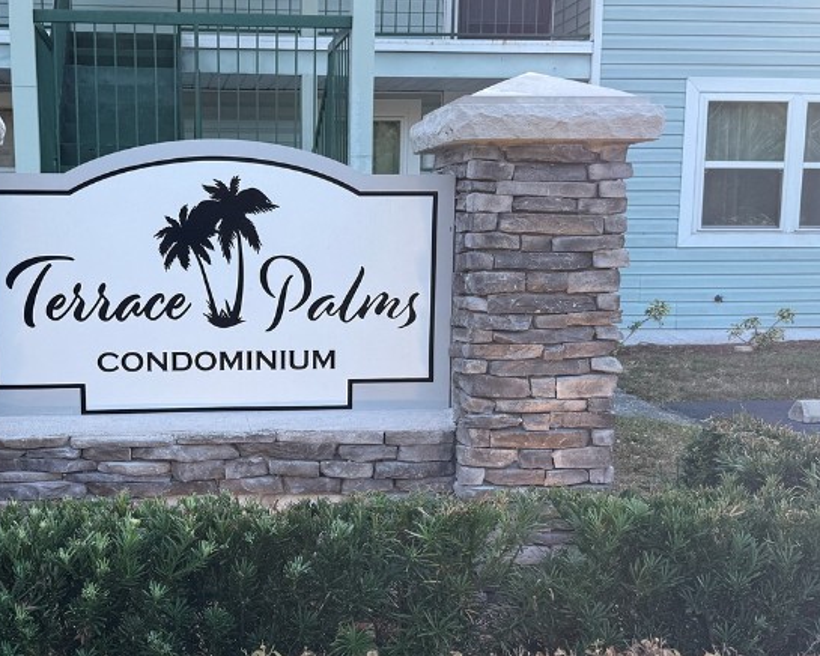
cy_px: 370
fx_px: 1068
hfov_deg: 41.4
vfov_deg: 34.1
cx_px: 269
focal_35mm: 44
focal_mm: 6.76
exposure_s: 1/849
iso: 80
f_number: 1.78
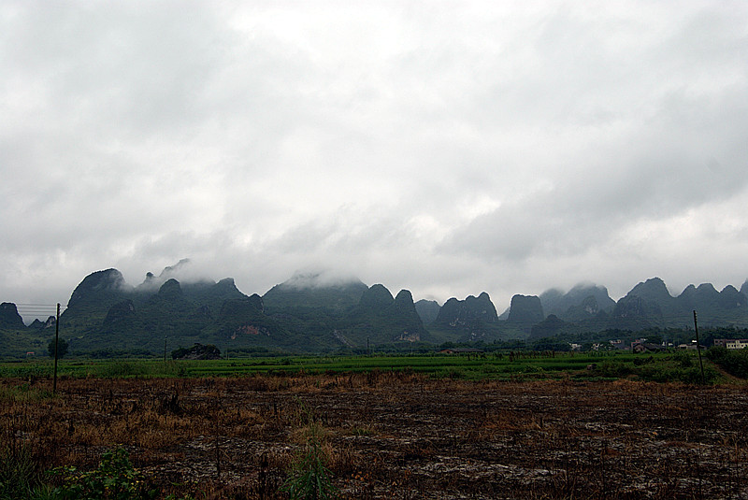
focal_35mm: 52
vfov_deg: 25.8
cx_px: 374
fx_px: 1092
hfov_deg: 37.8
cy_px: 250
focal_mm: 35
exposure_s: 1/80
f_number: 9
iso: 100
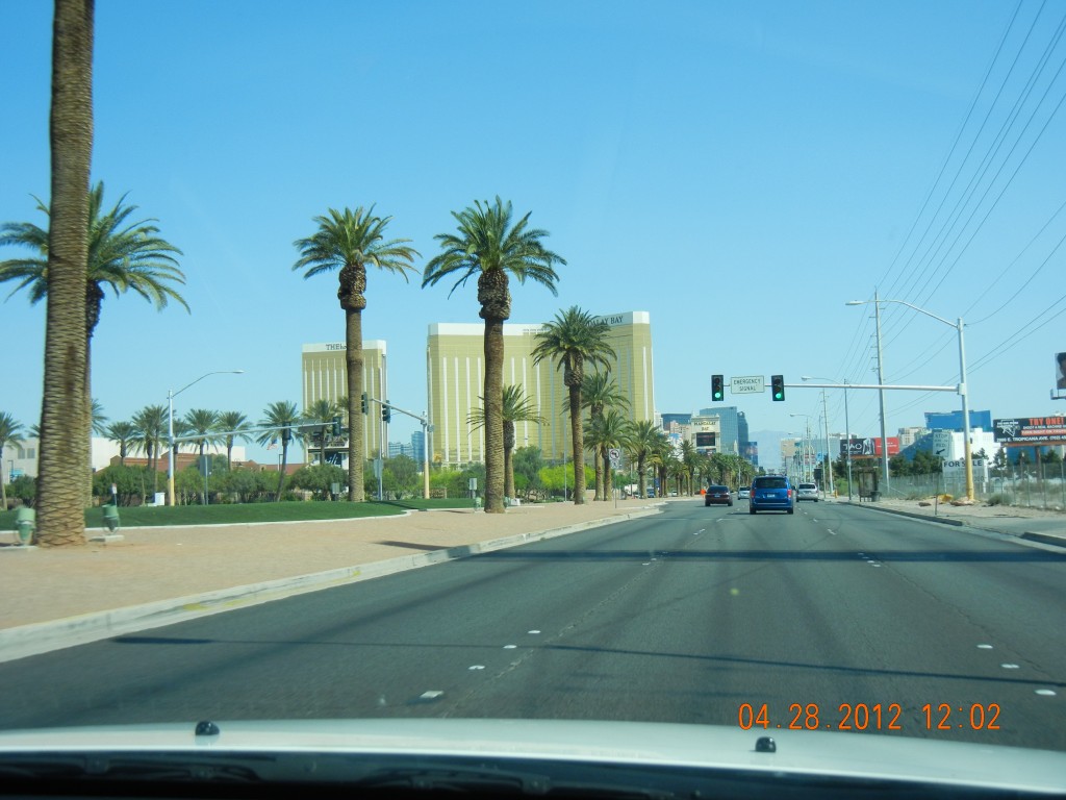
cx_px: 533
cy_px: 400
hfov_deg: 47.9
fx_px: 1201
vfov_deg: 36.8
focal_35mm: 39
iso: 160
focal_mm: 7.1
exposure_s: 1/275
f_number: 7.4
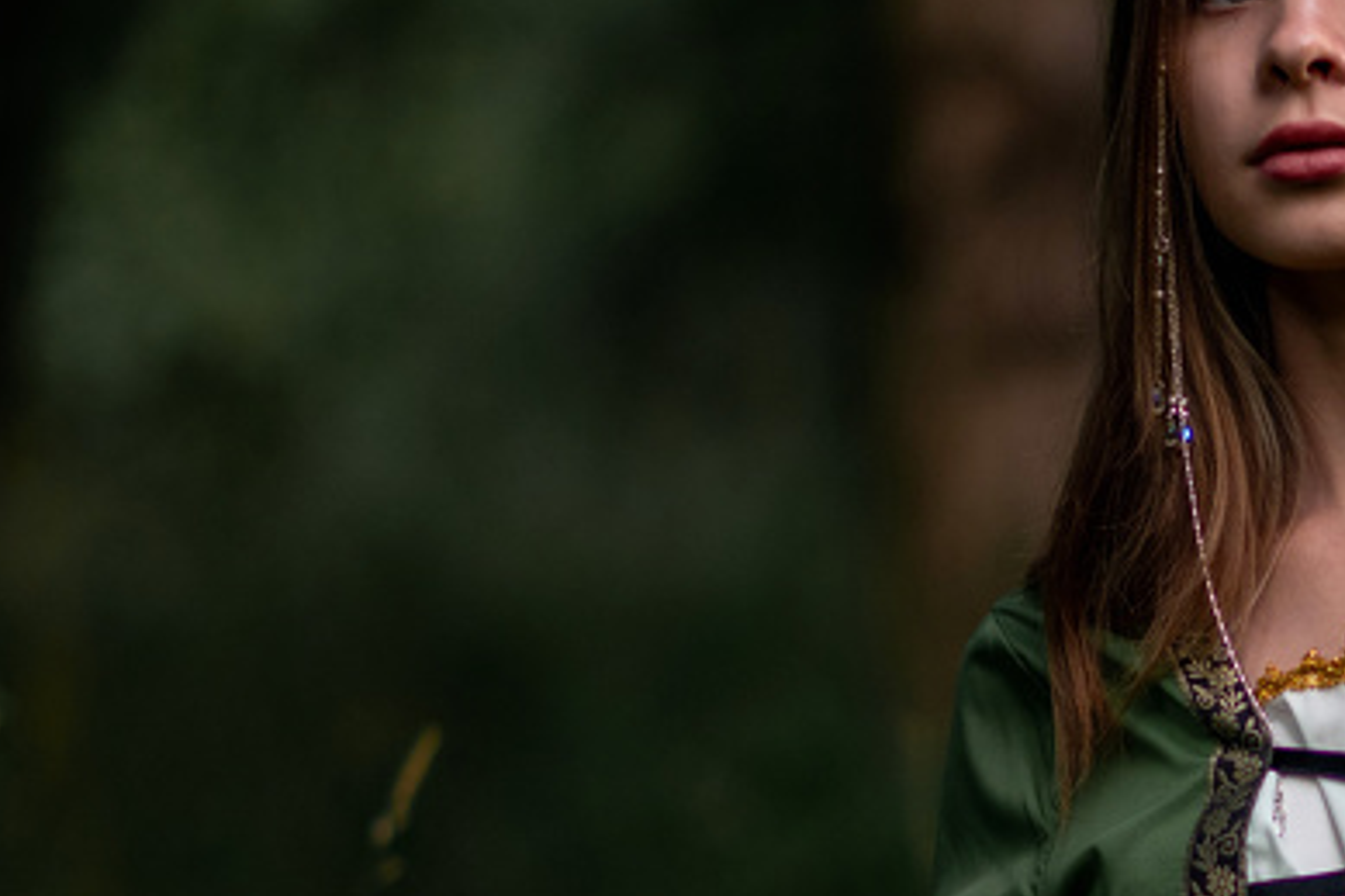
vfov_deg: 4.5
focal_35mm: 306
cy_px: 849
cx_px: 1452
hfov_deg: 6.7
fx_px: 11427
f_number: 2
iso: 125
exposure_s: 1/640
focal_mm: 85
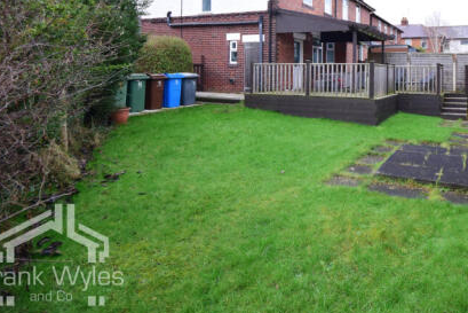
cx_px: 348
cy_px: 75
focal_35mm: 24
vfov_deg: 50.8
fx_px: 312
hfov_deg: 69.1
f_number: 9
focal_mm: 10
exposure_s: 1/400
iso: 1250
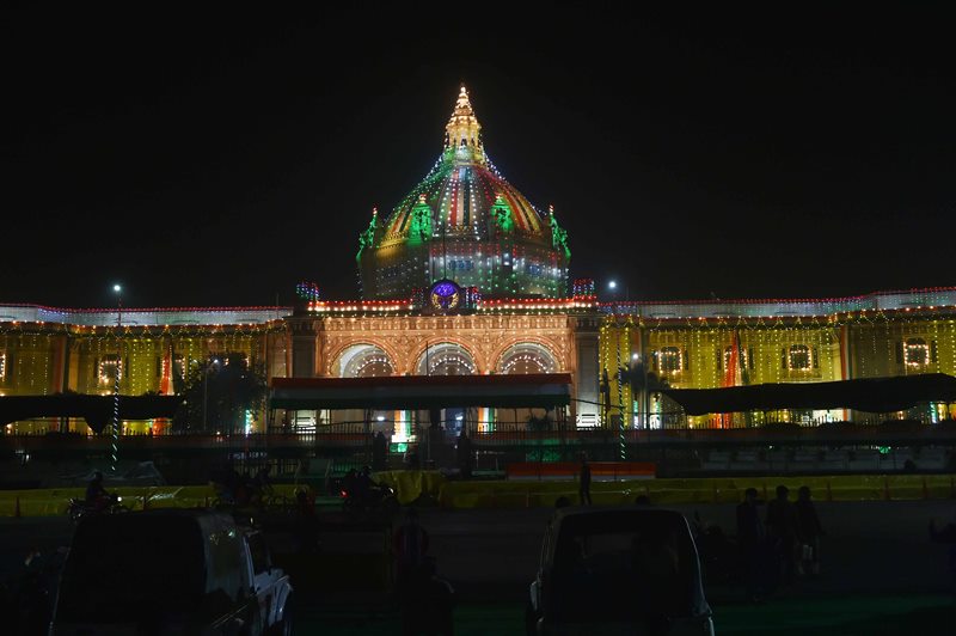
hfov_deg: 54.5
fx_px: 929
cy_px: 318
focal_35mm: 35
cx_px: 478
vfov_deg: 37.8
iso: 1250
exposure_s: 1/250
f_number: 4.5
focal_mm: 35
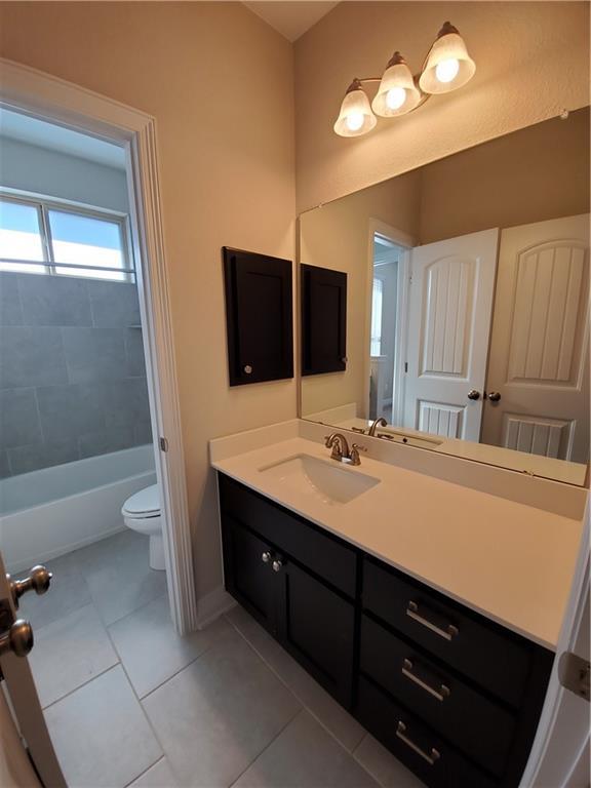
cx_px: 296
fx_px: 296
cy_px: 394
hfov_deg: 89.9
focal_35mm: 13
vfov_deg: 106.2
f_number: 2.2
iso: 80
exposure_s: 1/59
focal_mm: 1.8
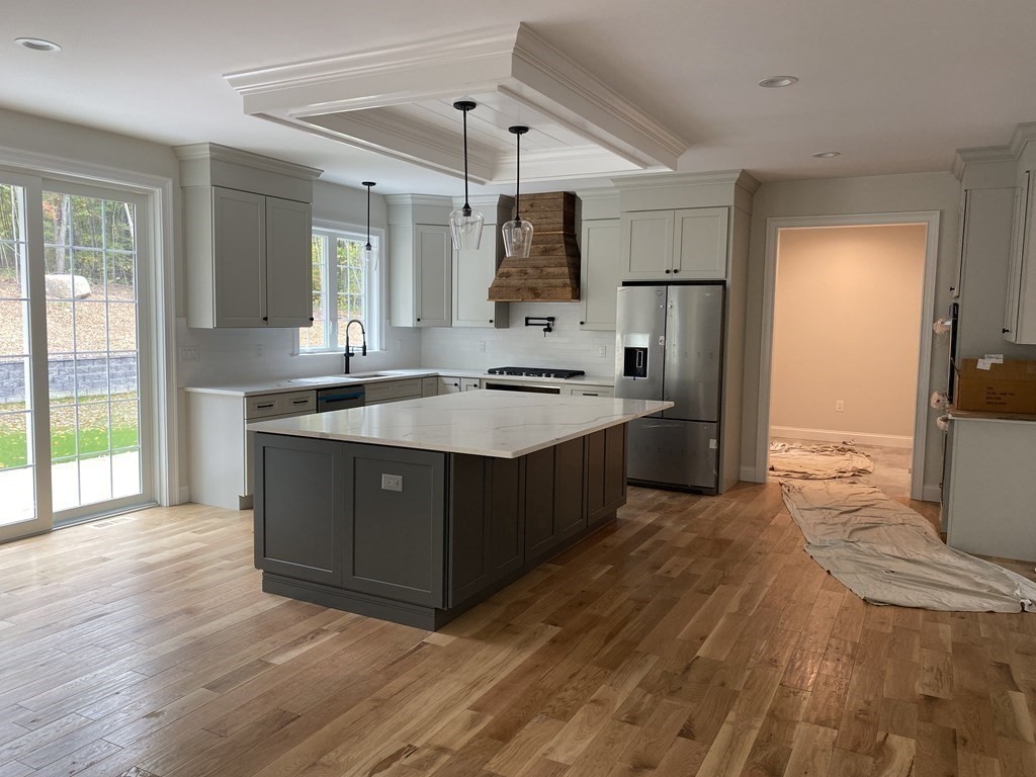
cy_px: 388
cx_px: 518
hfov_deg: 67.3
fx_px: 778
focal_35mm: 26
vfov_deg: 53.1
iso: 80
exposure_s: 1/60
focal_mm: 4.25
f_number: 1.8
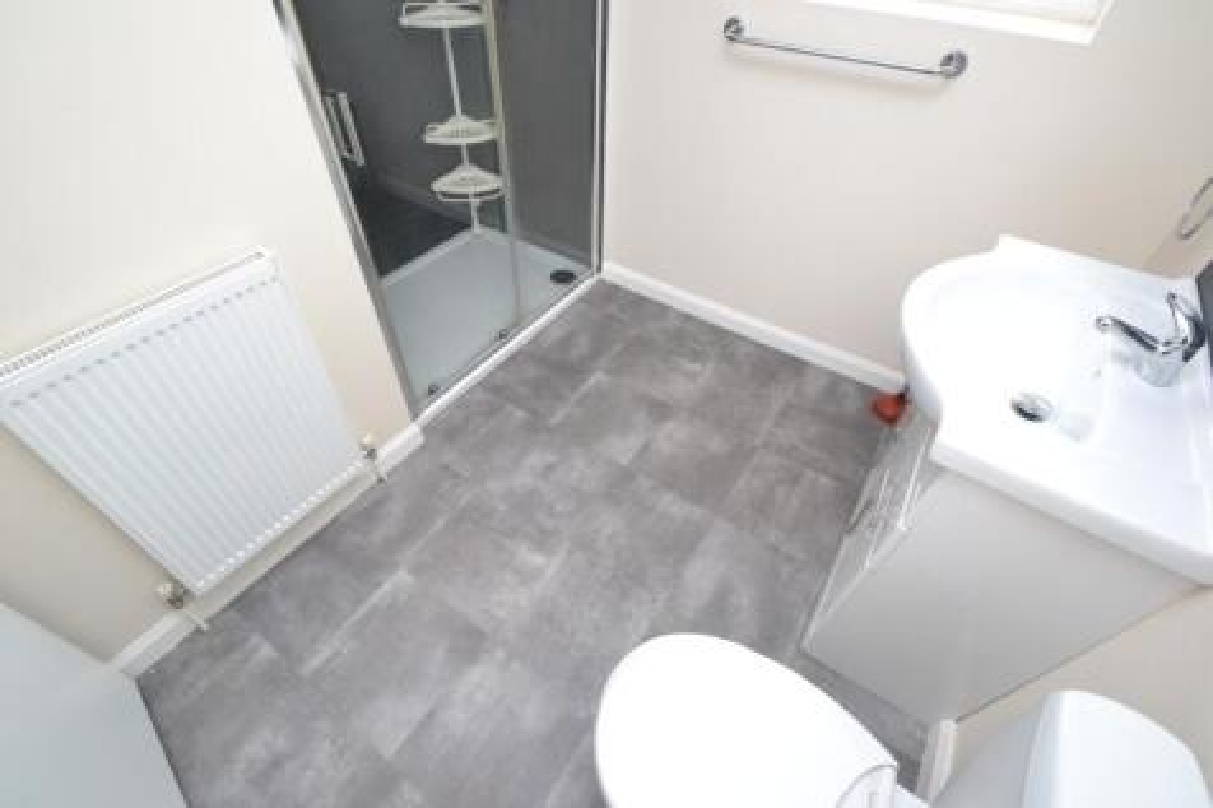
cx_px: 606
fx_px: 505
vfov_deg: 77.3
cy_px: 404
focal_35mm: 15
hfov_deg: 100.4
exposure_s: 1/160
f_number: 8
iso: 1600
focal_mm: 10
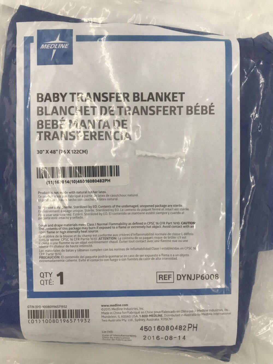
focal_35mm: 28
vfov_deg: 63.4
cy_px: 182
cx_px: 136
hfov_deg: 49.8
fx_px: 294
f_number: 1.8
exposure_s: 1/40
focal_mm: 3.99
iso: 20
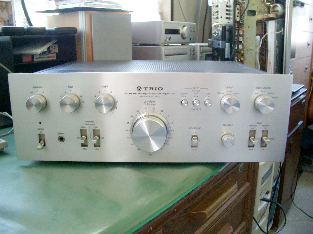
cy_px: 117
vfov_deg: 40.7
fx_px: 316
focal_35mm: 35
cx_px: 156
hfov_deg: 52.6
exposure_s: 1/25
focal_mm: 5.8
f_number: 2.6
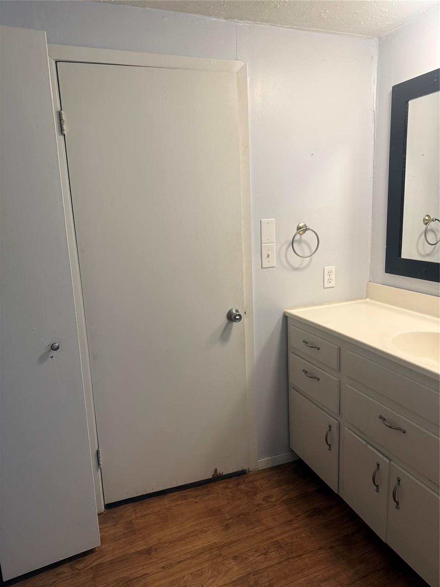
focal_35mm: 24
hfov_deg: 56.8
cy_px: 294
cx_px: 220
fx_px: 407
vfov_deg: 71.6
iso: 160
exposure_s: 1/60
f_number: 1.78
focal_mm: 6.76
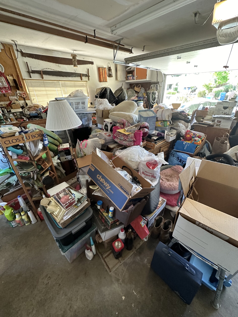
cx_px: 119
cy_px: 158
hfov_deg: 85.7
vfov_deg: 102.1
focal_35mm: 14
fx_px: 128
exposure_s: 1/60
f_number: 2.2
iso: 320
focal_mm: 2.22
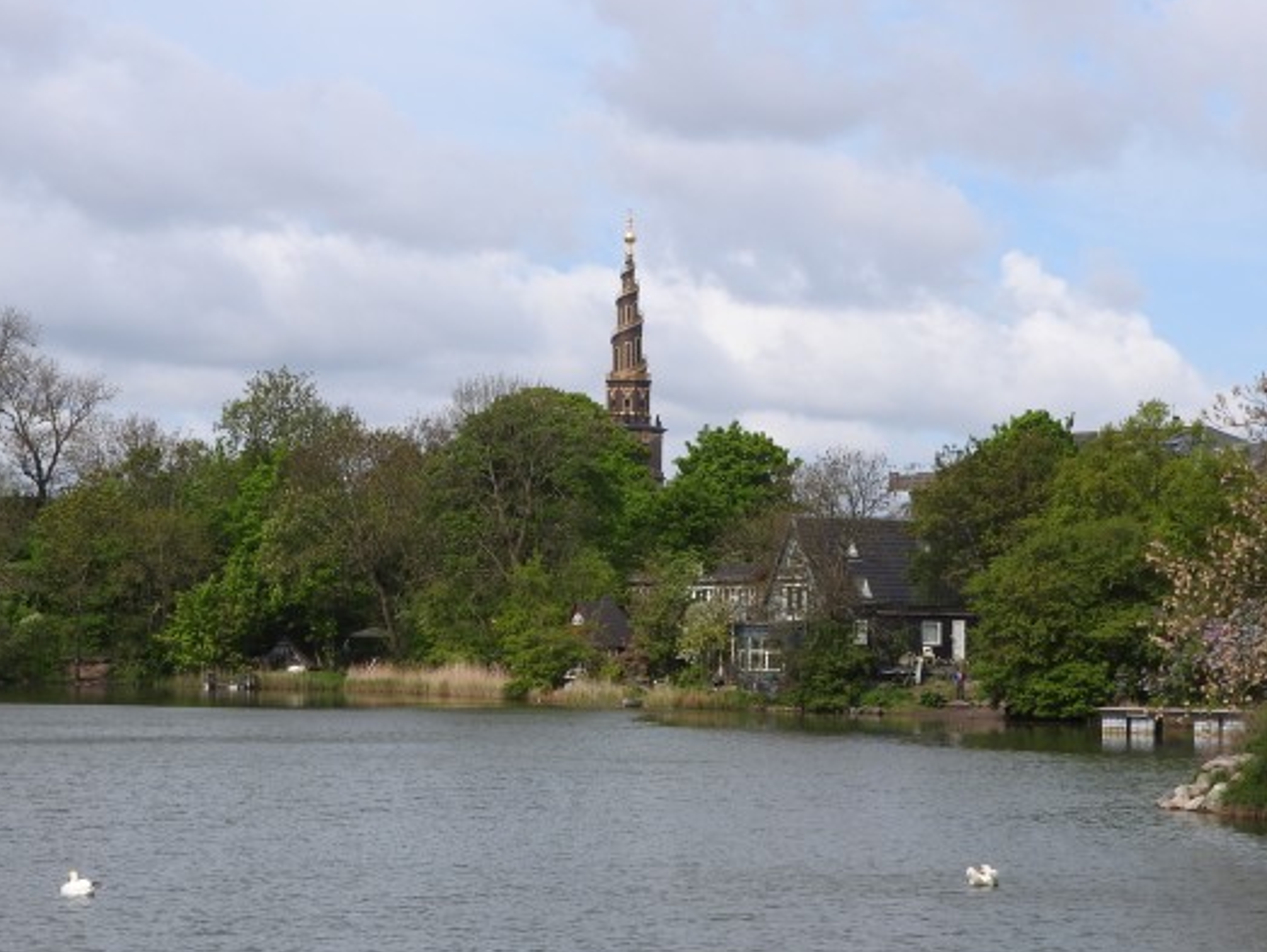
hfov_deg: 18.4
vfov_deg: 13.8
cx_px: 572
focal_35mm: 107
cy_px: 547
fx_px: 3919
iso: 100
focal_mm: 12.5
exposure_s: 1/800
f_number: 4.5
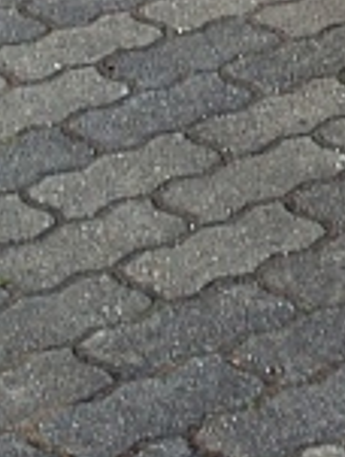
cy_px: -303
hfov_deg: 7.1
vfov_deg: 10.2
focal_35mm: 185
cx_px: 1062
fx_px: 2448
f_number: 2.4
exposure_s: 1/60
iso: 64
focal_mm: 4.28
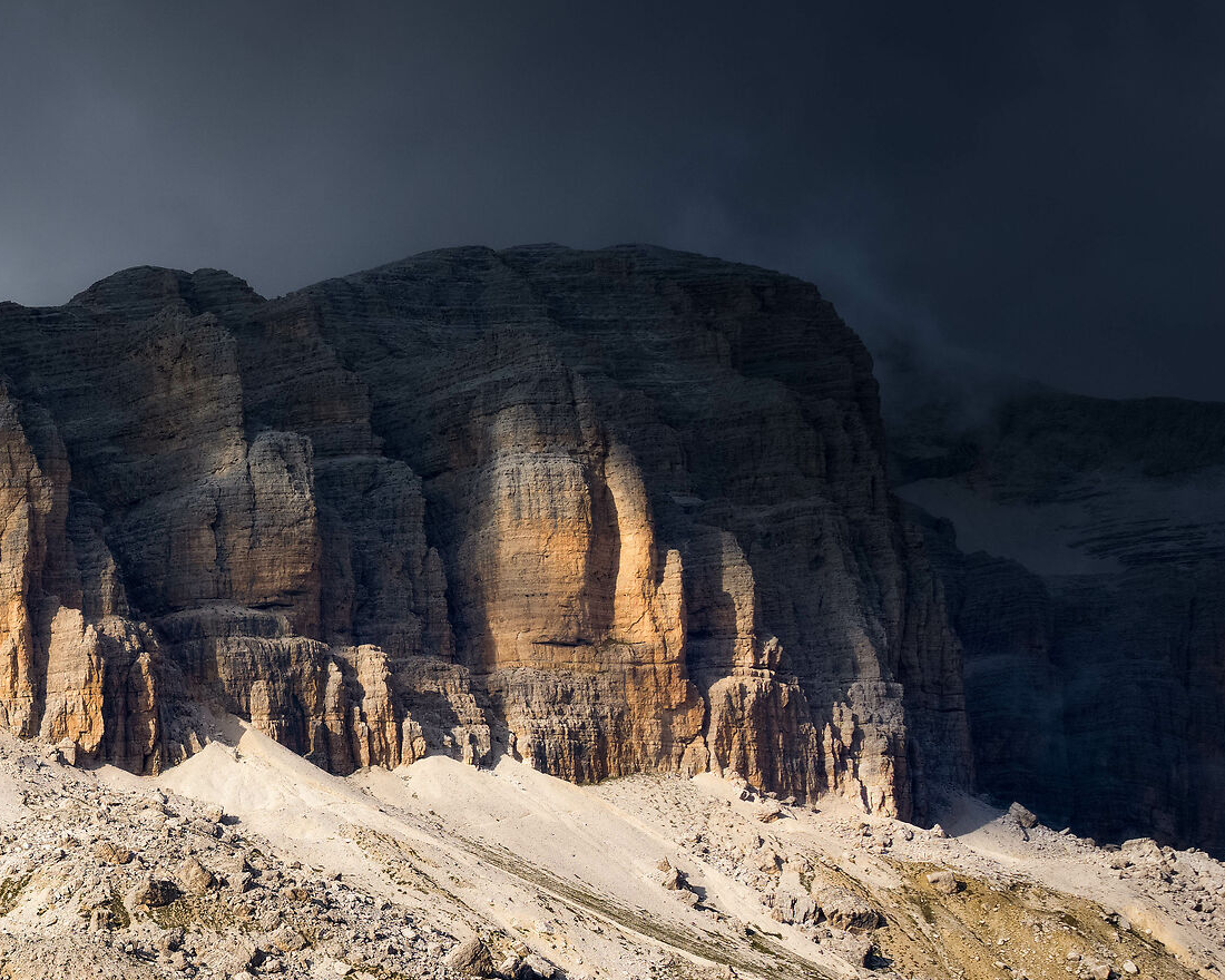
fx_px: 4677
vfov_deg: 11.9
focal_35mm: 129
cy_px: 775
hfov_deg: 14.6
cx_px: -104
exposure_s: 1/500
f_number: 8
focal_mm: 42
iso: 100
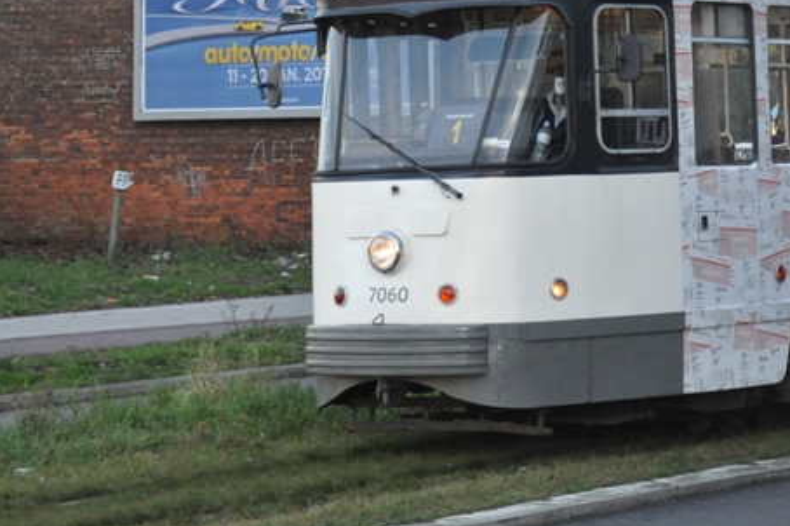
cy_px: 52
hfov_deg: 13.4
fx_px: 3336
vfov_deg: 9.0
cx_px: 748
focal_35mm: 152
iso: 1250
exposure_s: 1/500
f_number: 4.8
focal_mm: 45
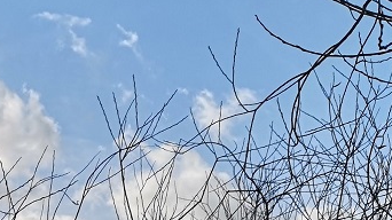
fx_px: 1143
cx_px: -145
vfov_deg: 10.2
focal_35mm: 110
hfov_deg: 17.9
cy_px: 426
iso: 50
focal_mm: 3.95
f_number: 1.8
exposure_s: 1/1497
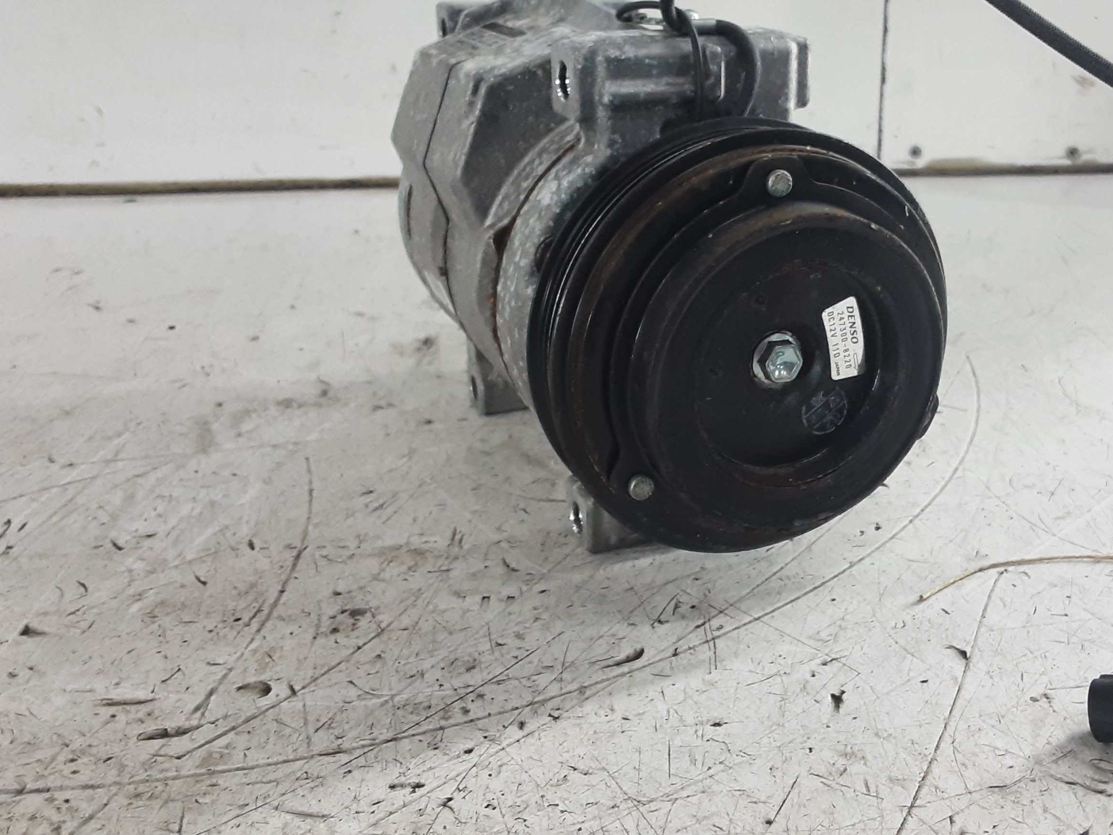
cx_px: 743
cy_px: 338
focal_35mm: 38
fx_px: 1222
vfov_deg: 37.6
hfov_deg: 48.2
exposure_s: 1/50
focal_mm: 2.91
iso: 125
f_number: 1.9
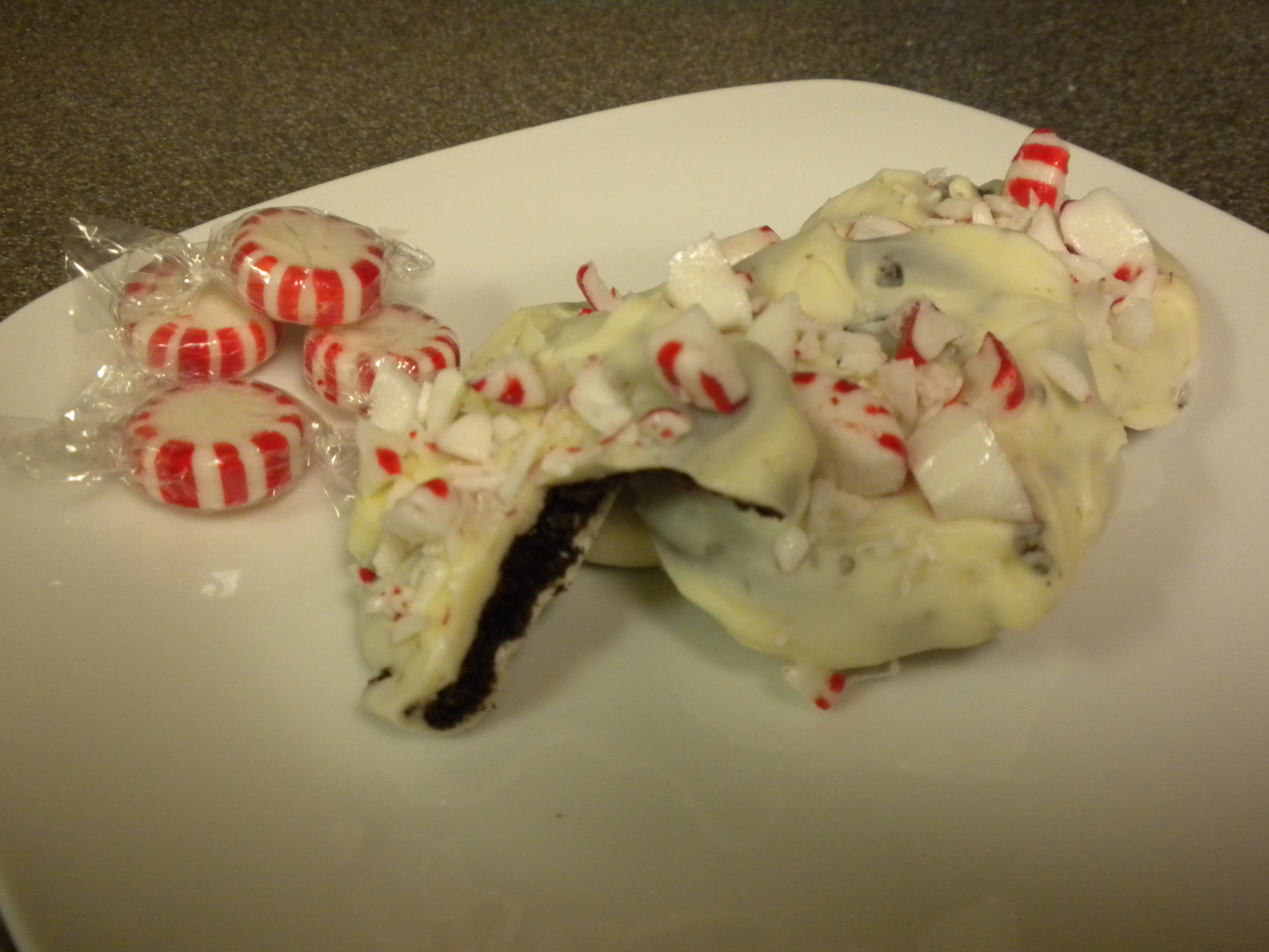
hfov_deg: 50.1
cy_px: 476
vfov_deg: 38.7
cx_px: 634
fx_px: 1356
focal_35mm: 37
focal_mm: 6.6
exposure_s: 1/32.7
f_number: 3.5
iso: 400
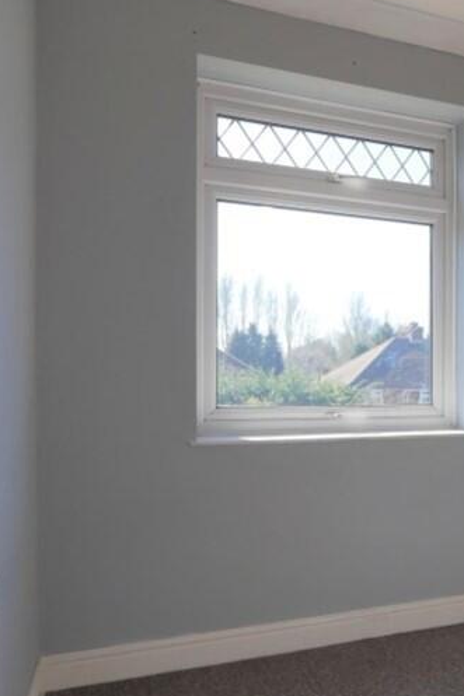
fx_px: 580
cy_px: 382
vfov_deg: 61.8
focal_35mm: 30
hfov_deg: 41.0
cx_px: 395
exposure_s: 1/200
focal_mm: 7
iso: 200
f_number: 5
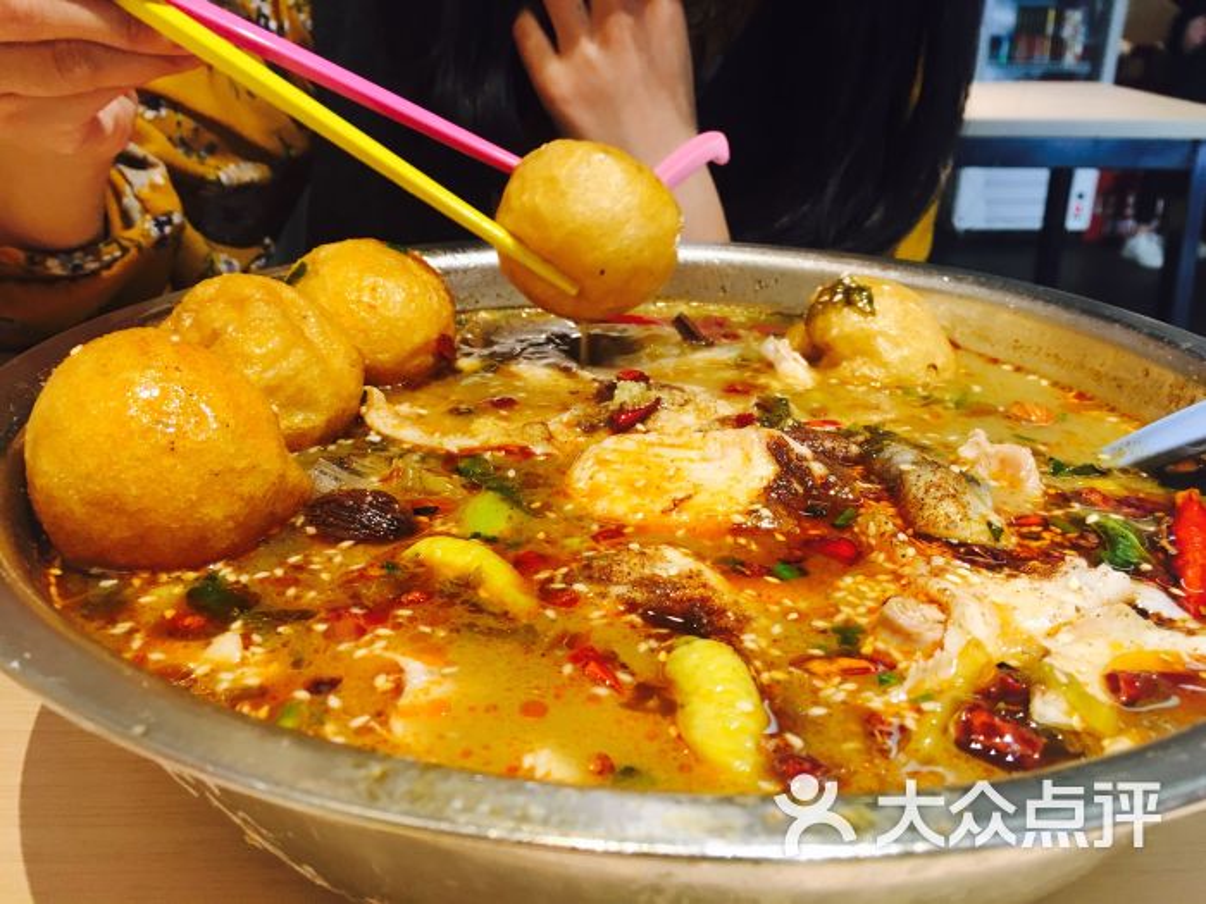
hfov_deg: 61.7
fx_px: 1010
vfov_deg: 48.2
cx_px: 603
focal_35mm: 29
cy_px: 452
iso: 125
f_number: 2.2
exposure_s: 1/33
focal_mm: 4.15
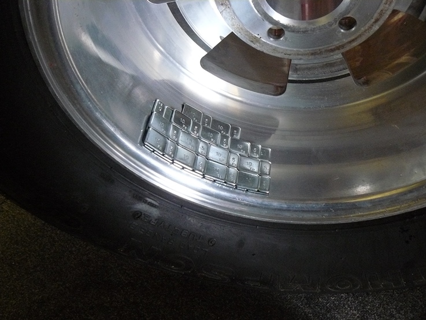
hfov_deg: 51.3
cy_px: 160
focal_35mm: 36
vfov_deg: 39.7
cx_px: 213
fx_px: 443
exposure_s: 1/40
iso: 400
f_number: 2.8
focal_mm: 6
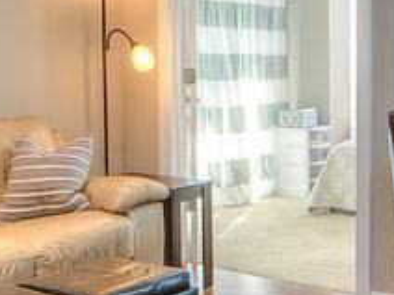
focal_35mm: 65
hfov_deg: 29.6
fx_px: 740
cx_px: 268
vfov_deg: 22.4
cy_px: 80
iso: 200
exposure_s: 1/8
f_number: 8
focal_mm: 14
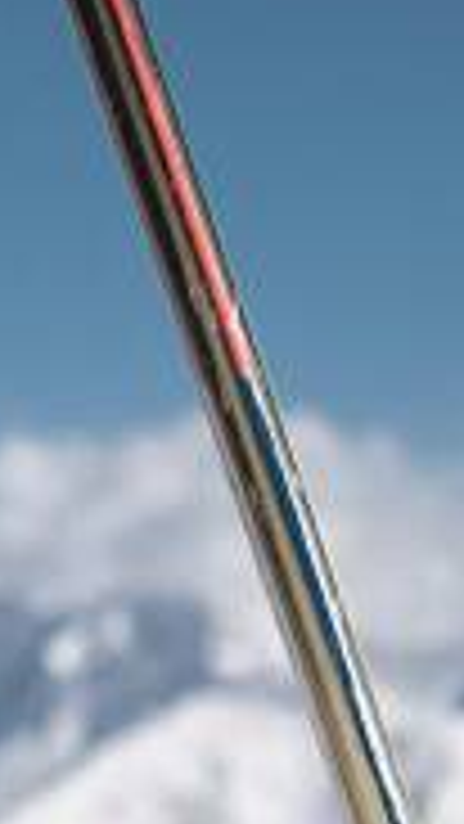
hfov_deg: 3.8
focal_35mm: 298
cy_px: 1909
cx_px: -1563
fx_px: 6515
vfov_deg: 6.9
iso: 50
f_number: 5
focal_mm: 40
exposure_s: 1/1000
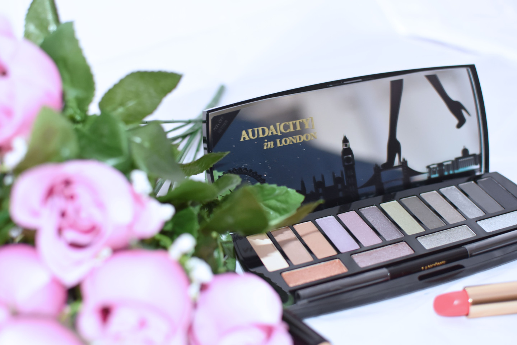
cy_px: 172
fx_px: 754
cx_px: 258
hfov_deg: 37.9
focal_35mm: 52
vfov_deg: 25.8
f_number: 2.8
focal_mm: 35
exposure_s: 1/125
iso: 720
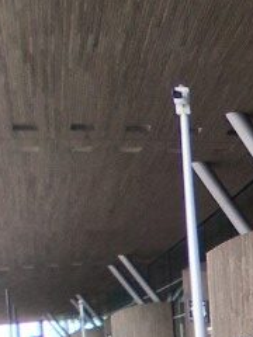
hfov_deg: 17.1
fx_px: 663
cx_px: 475
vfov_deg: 24.7
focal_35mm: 68
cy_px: 444
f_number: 2.2
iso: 64
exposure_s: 1/120
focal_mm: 1.4
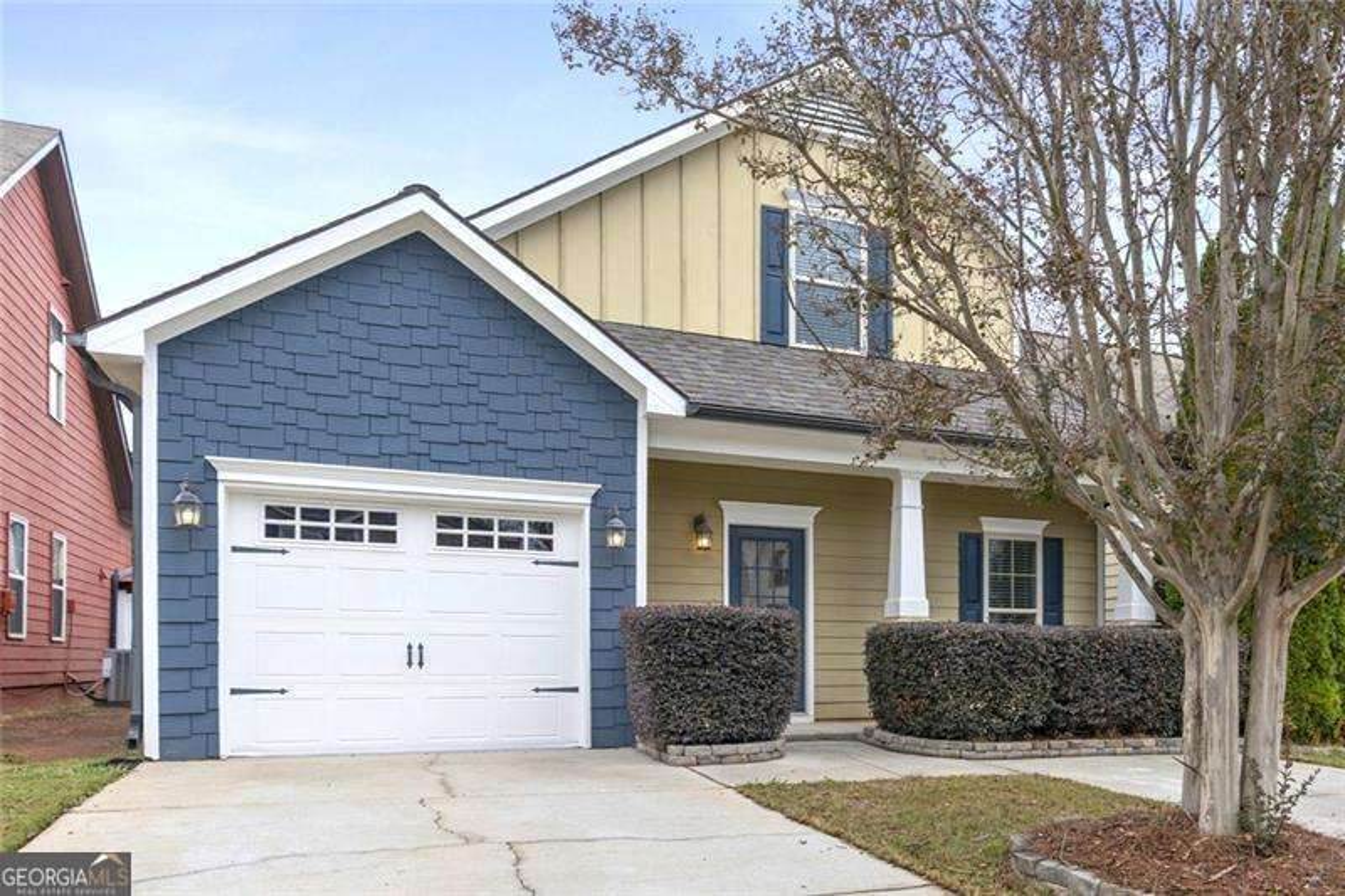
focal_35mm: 18
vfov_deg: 67.4
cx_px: 672
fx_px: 672
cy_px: 448
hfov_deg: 90.0
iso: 250
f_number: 4.5
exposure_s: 1/125
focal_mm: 18
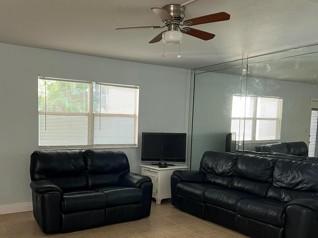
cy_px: 142
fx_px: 303
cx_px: 123
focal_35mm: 33
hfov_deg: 54.8
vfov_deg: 42.7
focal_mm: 5.7
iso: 160
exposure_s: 1/60
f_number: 1.5
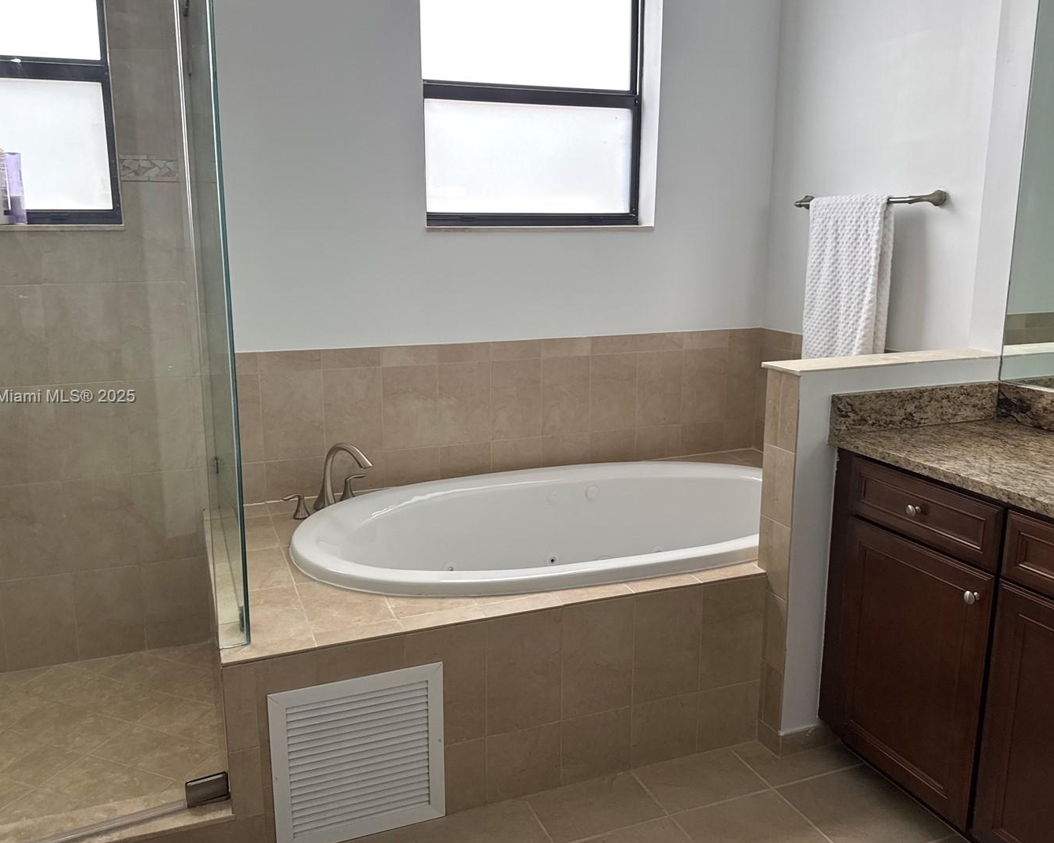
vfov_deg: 51.5
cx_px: 513
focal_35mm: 28
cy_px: 397
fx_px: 873
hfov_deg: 62.2
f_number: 1.78
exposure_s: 1/120
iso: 160
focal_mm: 6.76
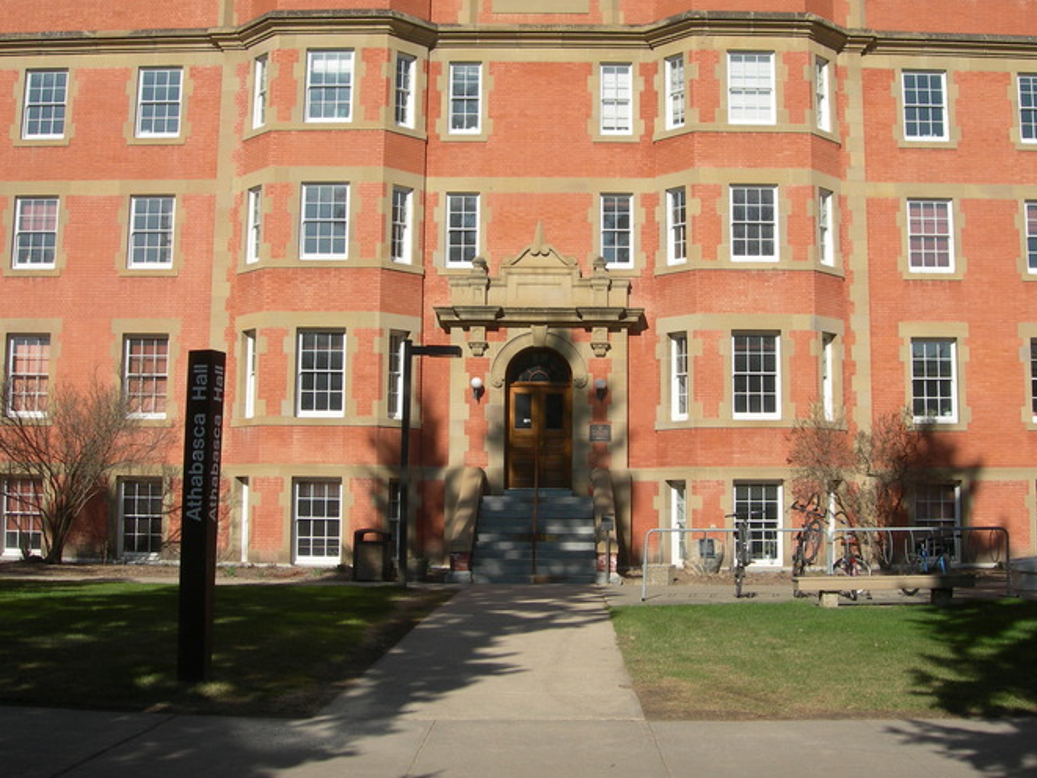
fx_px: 1378
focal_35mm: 46
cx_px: 576
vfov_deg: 31.5
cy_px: 342
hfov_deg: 41.2
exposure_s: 1/656
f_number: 4.8
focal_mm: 7.8
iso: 50
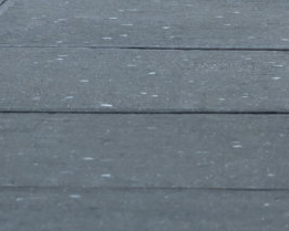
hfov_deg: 4.6
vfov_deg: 3.7
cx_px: -394
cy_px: 96
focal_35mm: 414
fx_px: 3542
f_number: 3.5
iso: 640
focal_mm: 75
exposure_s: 1/2000
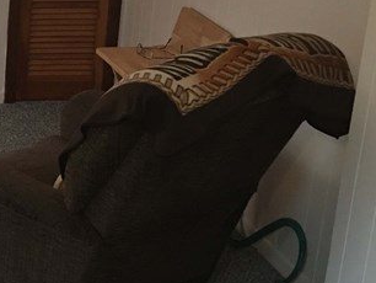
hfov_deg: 18.0
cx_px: -193
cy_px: 94
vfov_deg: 15.2
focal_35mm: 97
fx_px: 1054
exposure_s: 1/15
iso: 64
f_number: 2.2
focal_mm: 4.15
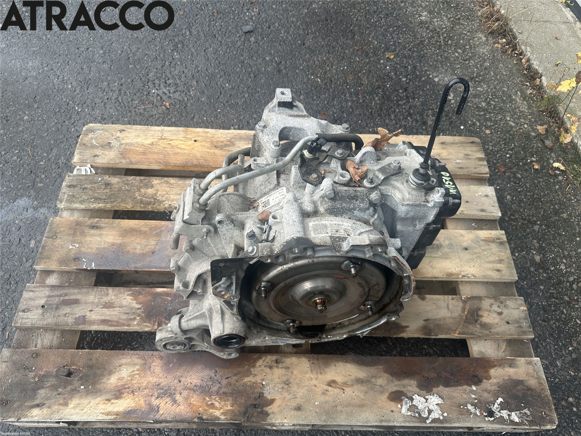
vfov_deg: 56.8
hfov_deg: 71.6
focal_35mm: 24
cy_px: 218
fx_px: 403
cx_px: 290
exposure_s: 1/170
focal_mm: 6.86
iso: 64
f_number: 1.78
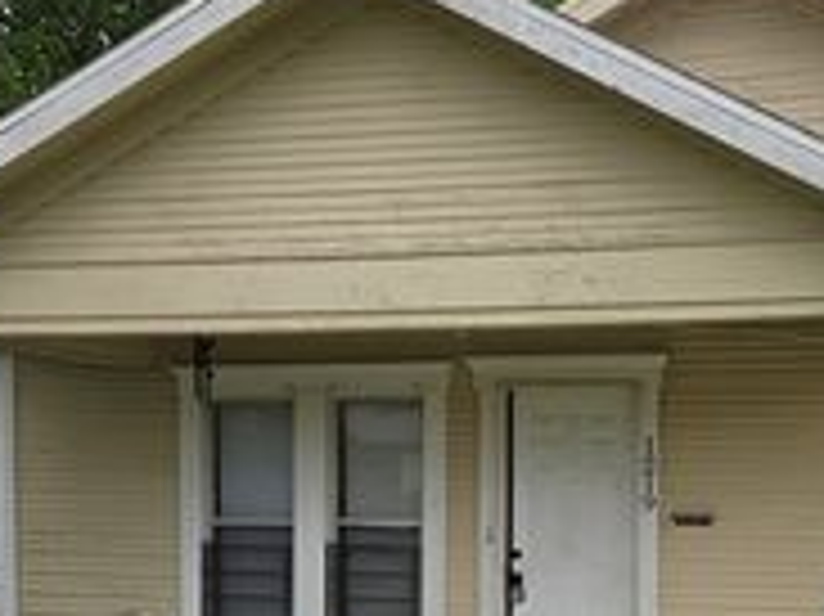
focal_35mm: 63
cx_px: 626
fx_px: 1499
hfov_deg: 30.2
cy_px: 578
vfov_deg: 22.6
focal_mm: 5.4
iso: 25
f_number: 1.8
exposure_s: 1/897
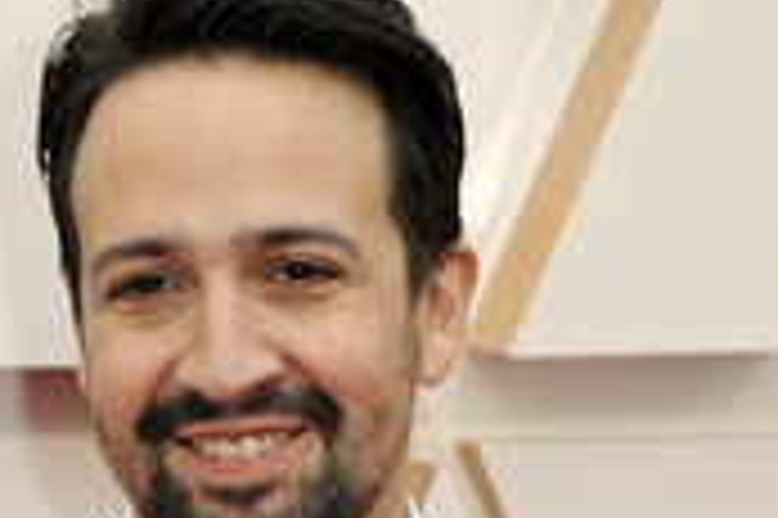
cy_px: 495
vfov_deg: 3.5
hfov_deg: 5.3
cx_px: -162
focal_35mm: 390
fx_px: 8420
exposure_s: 1/200
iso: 800
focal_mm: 150
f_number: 8
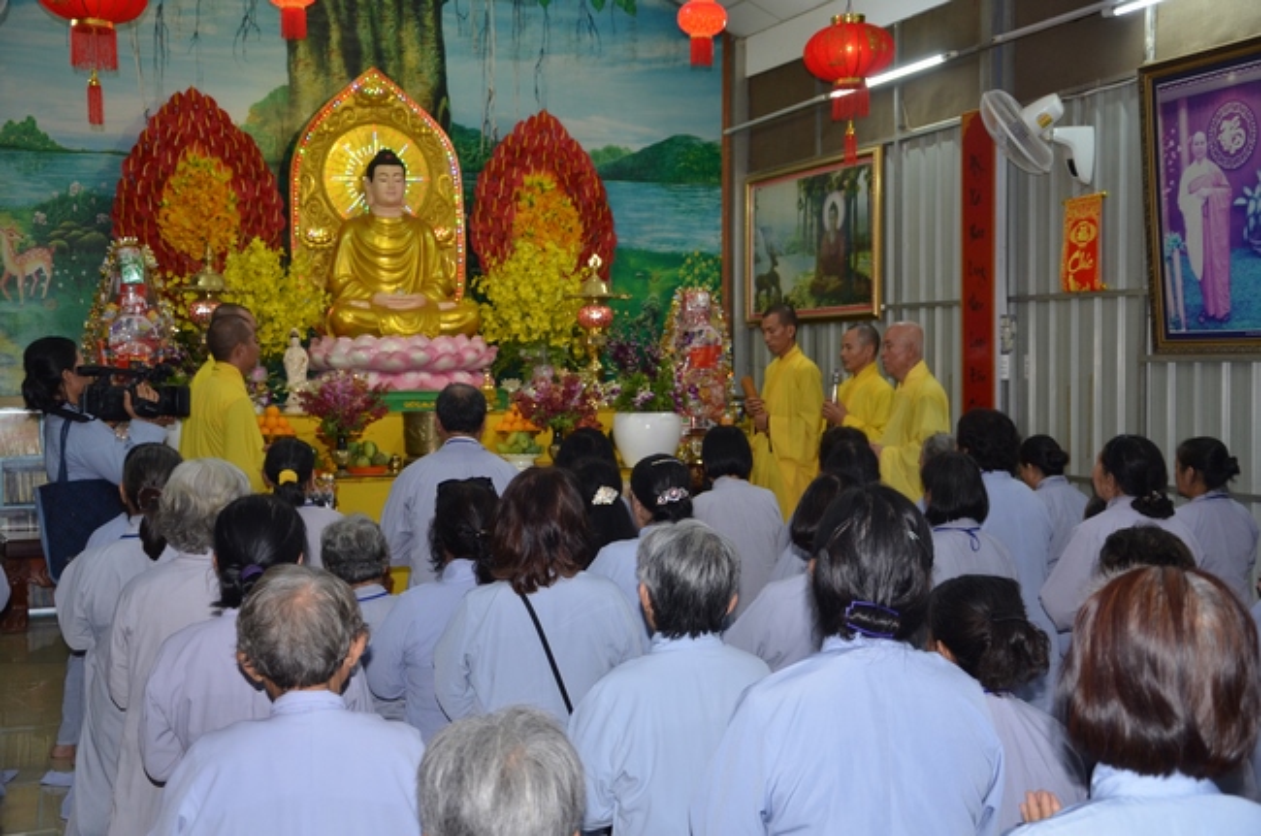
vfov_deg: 26.4
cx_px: 630
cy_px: 418
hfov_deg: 38.9
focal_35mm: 51
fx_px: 1783
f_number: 4.5
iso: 640
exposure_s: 1/60
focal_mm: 34
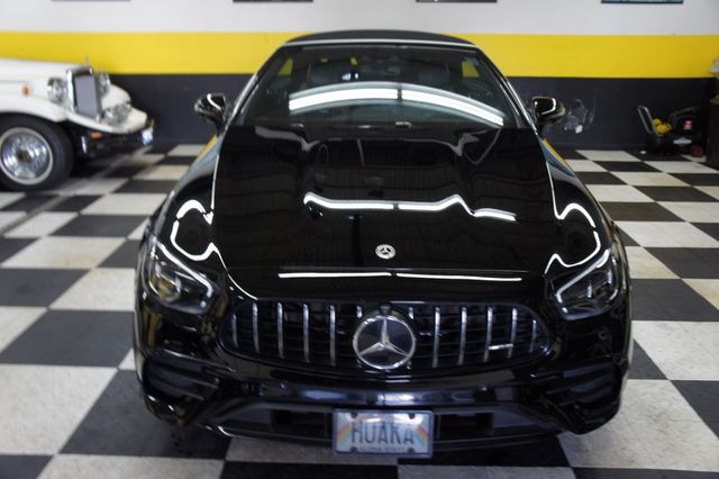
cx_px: 360
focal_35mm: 32
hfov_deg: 59.5
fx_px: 629
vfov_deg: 41.7
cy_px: 240
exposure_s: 1/40
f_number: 4
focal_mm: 21
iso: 320
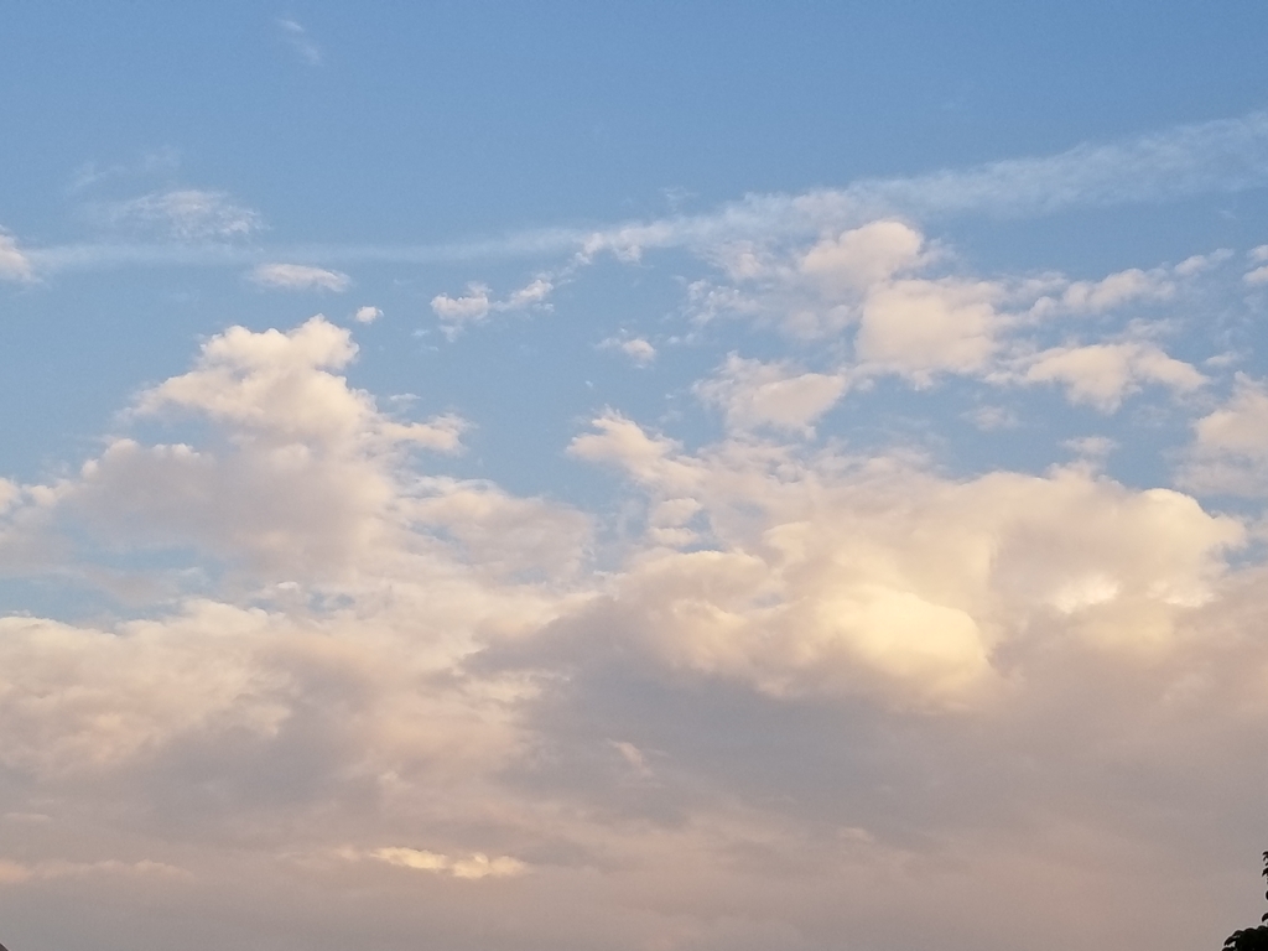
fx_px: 952
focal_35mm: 26
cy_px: 476
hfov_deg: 67.3
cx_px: 634
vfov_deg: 53.1
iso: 50
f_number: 1.7
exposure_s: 1/469
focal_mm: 4.25
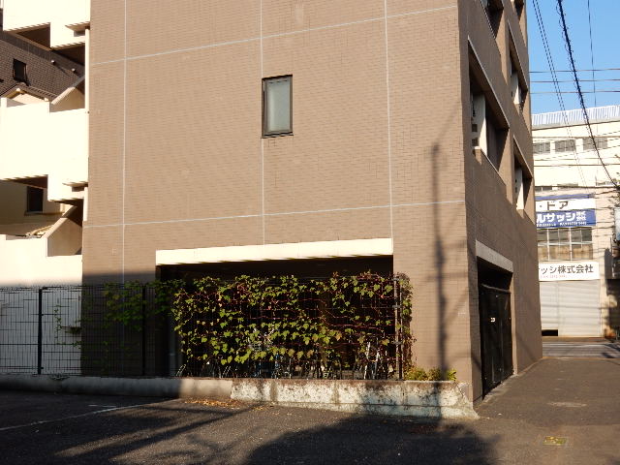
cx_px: 310
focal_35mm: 43
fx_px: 770
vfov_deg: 33.6
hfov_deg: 43.9
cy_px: 232
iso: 125
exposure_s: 1/800
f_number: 4.2
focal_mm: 7.6
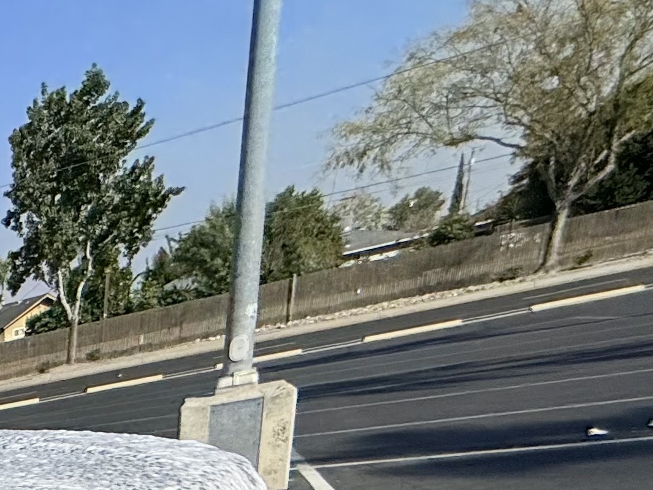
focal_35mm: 53
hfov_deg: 22.4
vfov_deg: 20.1
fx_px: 1000
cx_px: -506
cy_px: 874
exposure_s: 1/6173
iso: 64
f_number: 2.2
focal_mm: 2.22
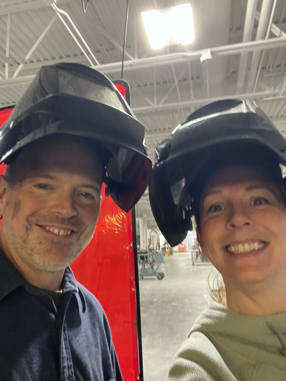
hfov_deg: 46.8
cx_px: 143
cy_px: 190
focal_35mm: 30
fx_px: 330
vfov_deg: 60.0
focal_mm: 2.71
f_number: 2.2
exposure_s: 1/30
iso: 640
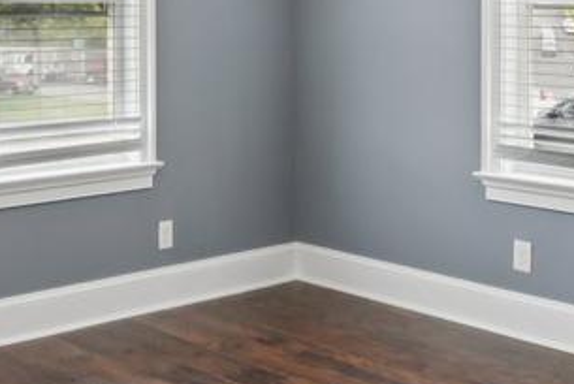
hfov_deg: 29.9
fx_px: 1053
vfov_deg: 20.2
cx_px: 132
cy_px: 21
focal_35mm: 66
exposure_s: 1/15
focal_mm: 14
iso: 160
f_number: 8
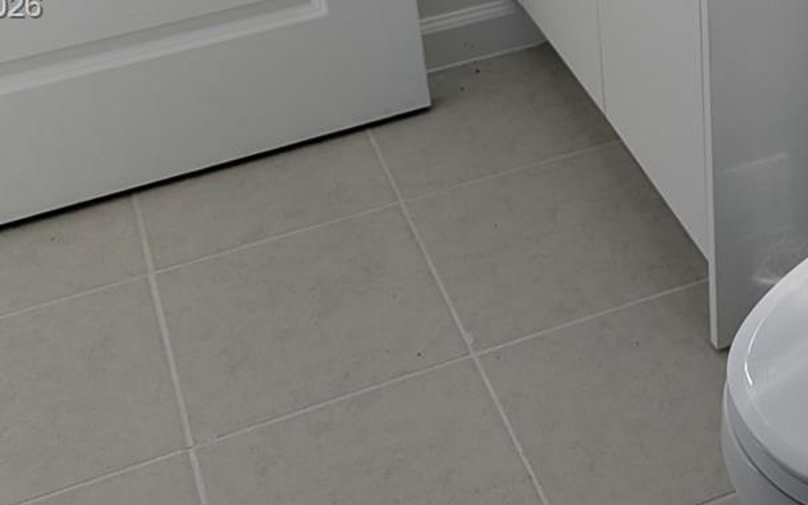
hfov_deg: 29.6
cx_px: 689
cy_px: 8
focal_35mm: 67
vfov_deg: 18.9
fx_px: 1476
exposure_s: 1/211
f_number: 1.85
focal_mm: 6.81
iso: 55
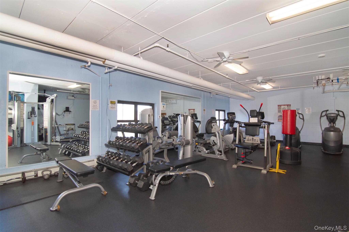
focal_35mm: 16
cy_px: 116
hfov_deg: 95.0
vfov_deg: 72.0
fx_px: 160
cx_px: 174
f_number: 8
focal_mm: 11
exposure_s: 1/60
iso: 1000
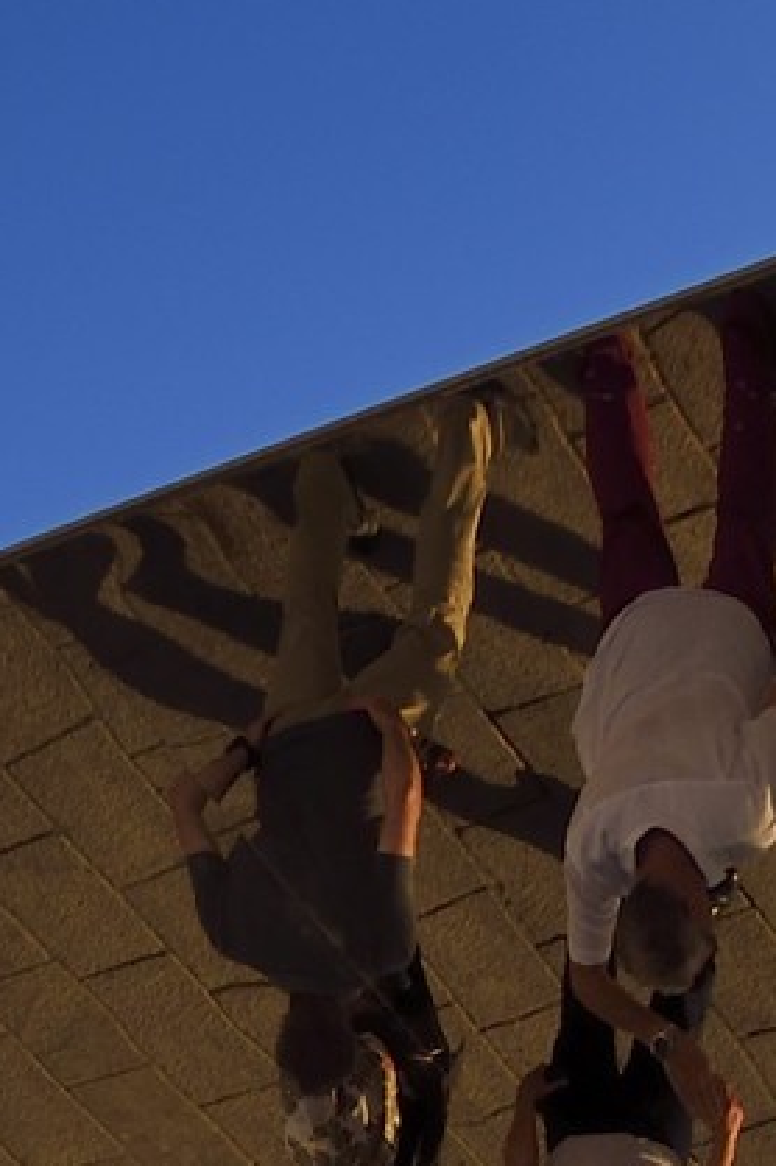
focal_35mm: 138
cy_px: 3201
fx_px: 4469
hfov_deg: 9.3
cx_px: 1541
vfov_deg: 11.1
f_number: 7.1
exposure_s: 1/500
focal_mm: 24
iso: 200
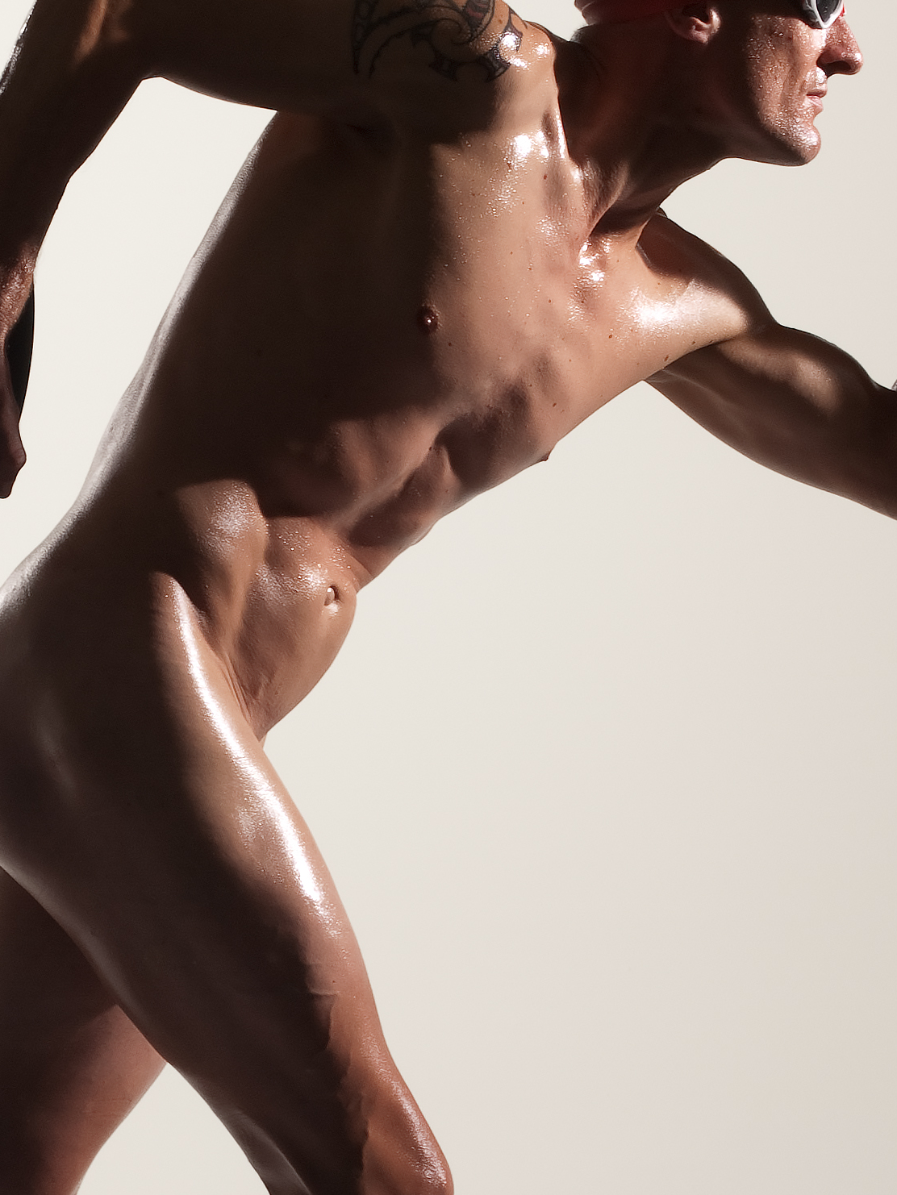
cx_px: 170
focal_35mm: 240
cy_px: 801
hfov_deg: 6.2
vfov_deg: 8.2
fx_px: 8290
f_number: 9
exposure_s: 1/125
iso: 100
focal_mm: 50
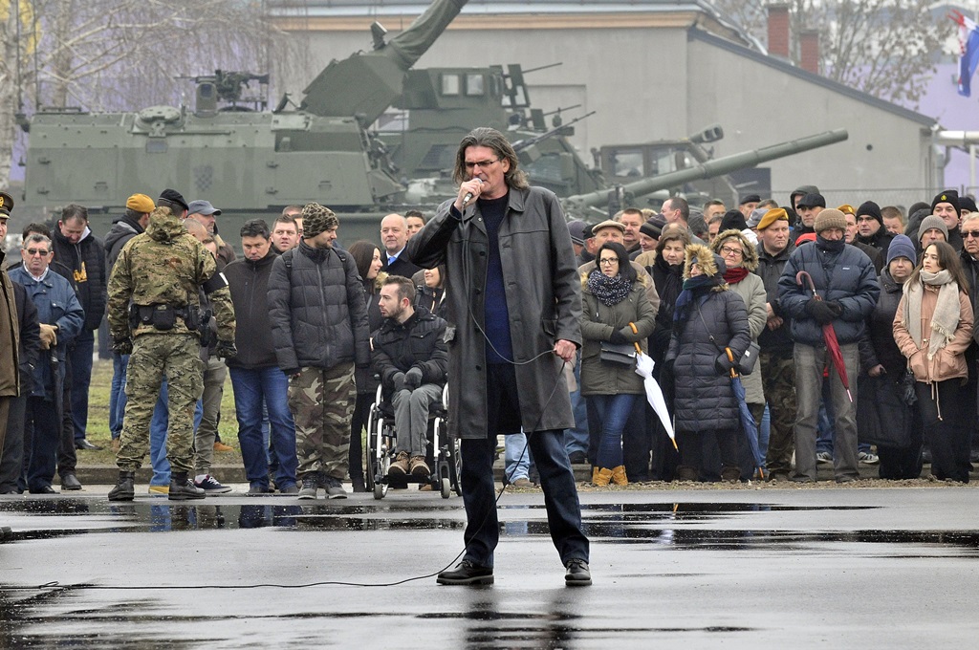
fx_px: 8148
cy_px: 325
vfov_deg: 4.6
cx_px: 490
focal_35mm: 300
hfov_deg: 6.9
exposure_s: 1/200
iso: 1250
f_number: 6.3
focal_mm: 200
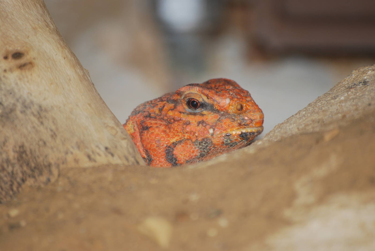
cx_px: 188
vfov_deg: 3.1
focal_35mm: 450
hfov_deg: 4.6
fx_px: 4693
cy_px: 126
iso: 200
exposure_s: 1/60
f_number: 5.6
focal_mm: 300
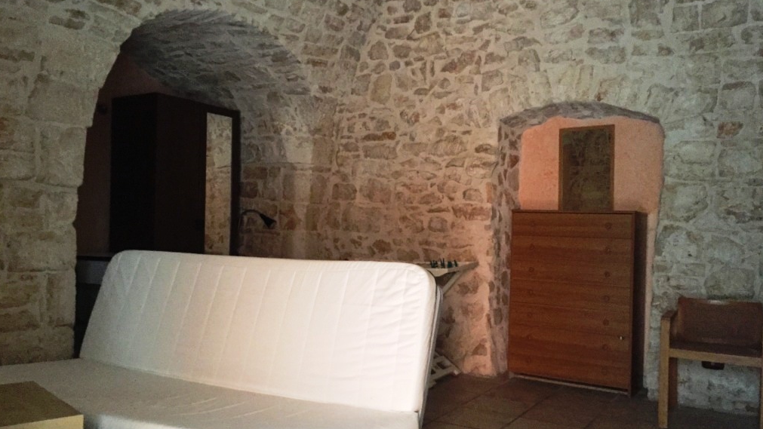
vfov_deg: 36.7
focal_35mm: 32
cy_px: 231
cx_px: 383
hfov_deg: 61.0
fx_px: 648
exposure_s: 1/17
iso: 320
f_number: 2.2
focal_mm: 4.15
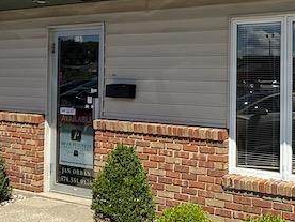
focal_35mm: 52
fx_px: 443
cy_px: 68
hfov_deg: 33.2
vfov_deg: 27.8
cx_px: 306
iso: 50
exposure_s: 1/2320
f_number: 2.2
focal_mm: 2.22
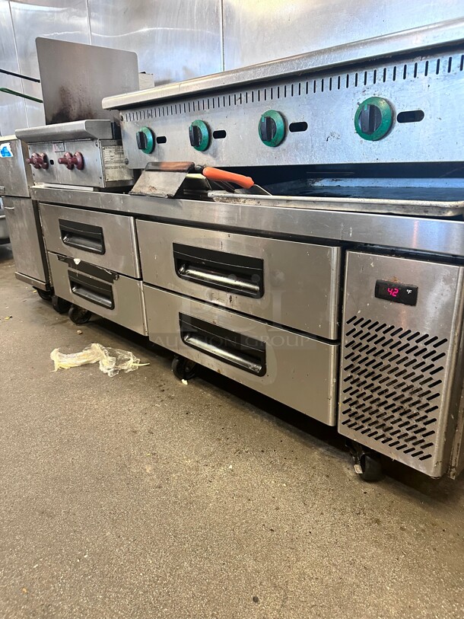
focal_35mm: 24
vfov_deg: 71.6
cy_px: 310
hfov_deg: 56.8
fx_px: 429
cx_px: 232
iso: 400
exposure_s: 1/60
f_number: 1.78
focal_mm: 6.86
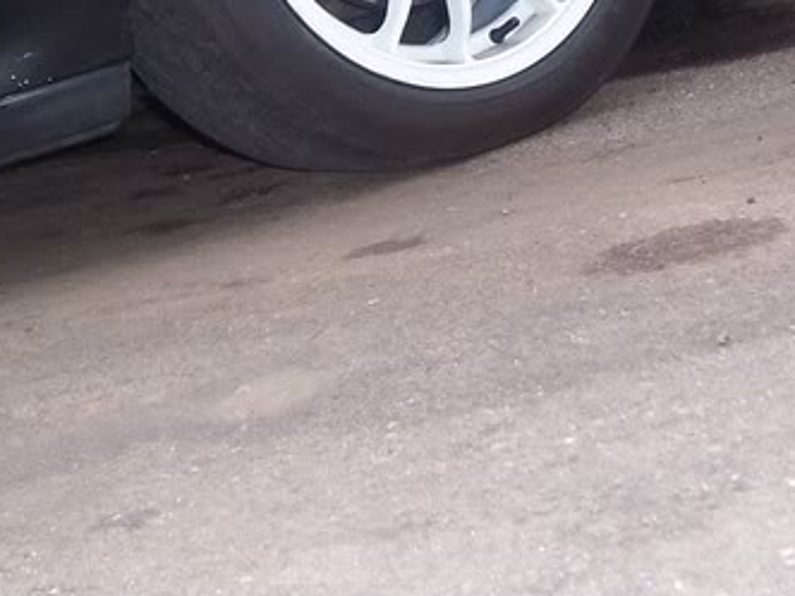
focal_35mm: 82
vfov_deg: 17.7
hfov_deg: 23.8
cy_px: 43
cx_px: 388
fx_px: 1883
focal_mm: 5.6
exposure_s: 1/60
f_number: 2.7
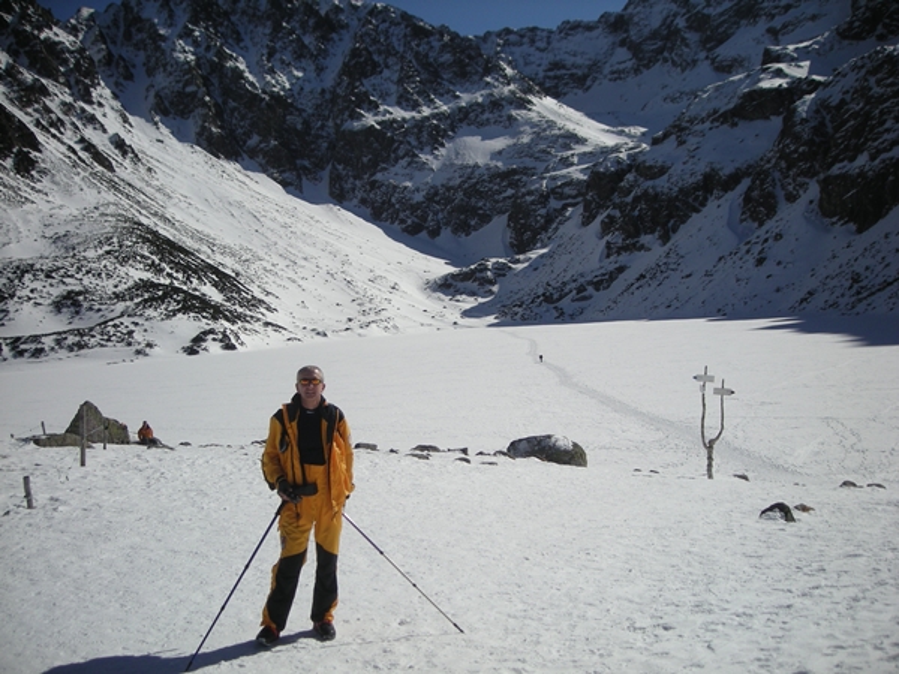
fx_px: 909
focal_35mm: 35
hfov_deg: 52.6
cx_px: 450
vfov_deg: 40.7
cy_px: 337
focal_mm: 5.7
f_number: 5.7
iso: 50
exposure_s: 1/742
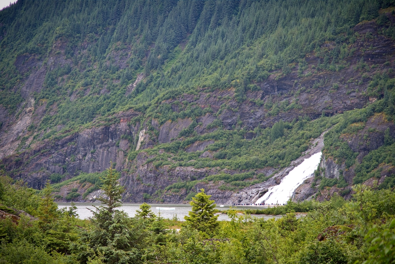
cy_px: 132
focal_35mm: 120
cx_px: 198
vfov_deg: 11.4
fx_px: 1317
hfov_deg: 17.1
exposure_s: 1/250
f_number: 4
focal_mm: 120
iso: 160
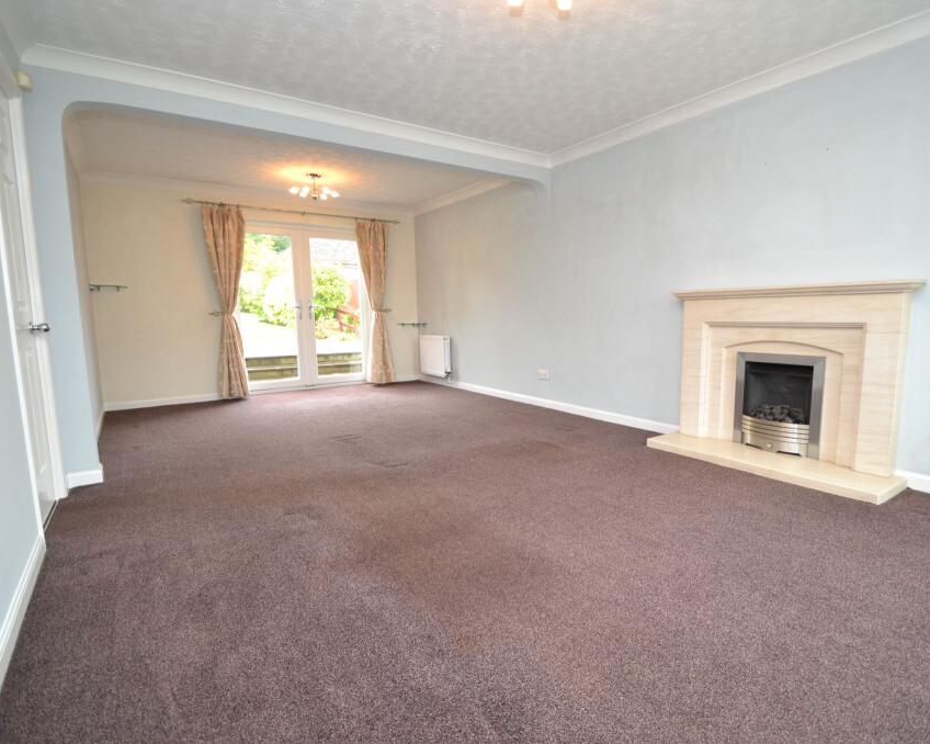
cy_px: 370
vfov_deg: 77.0
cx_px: 502
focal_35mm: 17
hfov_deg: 89.5
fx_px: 468
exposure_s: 1/60
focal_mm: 10
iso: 720
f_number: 3.5
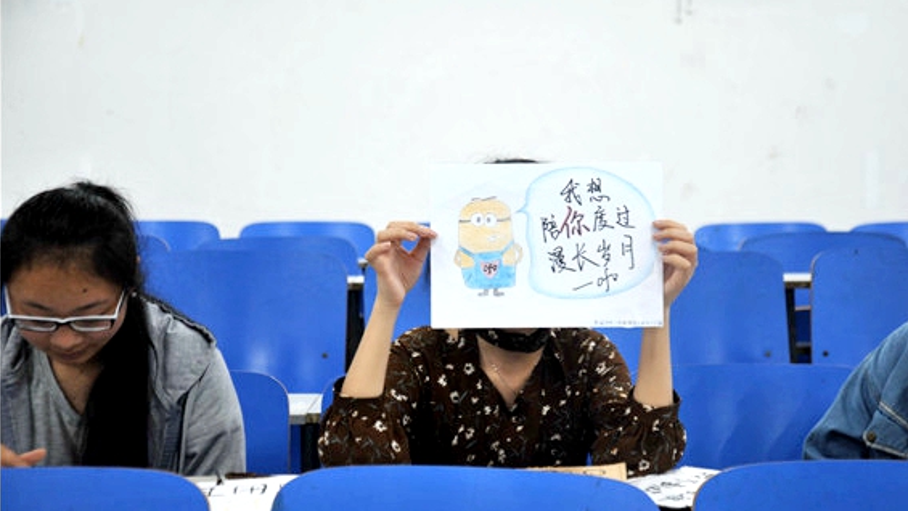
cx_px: 481
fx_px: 1662
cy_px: 286
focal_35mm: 69
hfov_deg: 30.6
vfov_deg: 17.5
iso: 200
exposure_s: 1/20
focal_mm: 62
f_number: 4.5
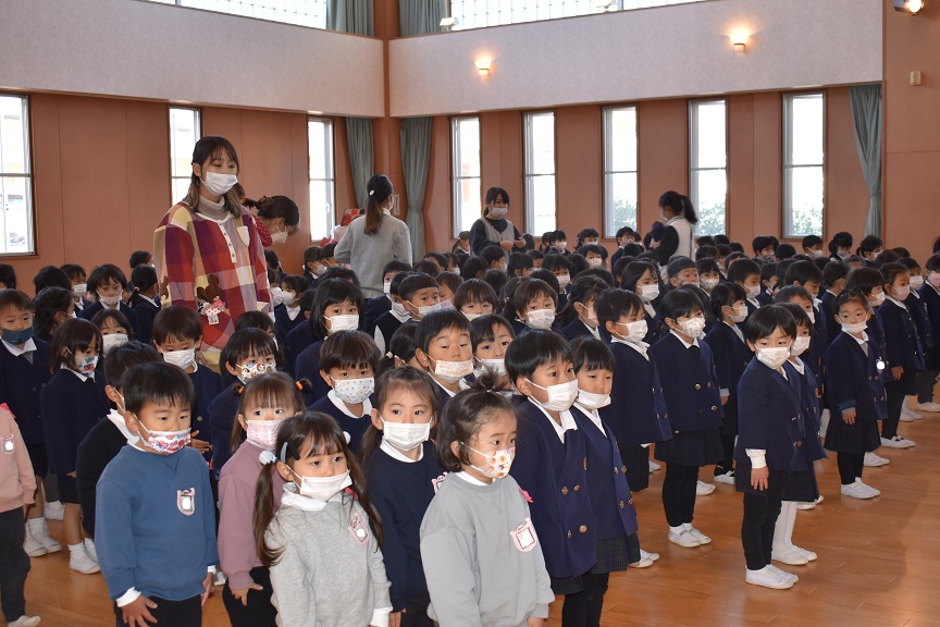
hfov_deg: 43.6
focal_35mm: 45
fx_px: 1175
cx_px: 470
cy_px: 314
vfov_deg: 29.9
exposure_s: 1/100
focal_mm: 30
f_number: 5
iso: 800
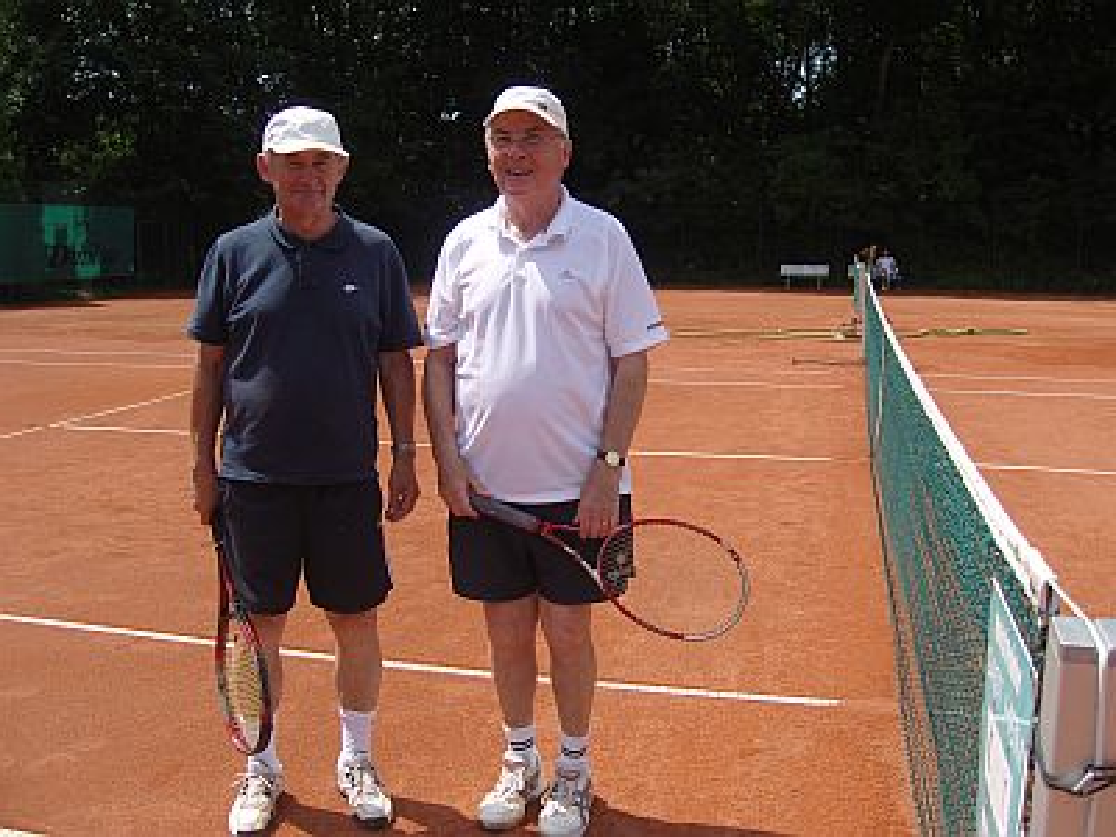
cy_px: 418
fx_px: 1096
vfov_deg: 41.8
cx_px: 558
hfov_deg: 54.0
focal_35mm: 34
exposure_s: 1/320
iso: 100
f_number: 7
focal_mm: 7.3
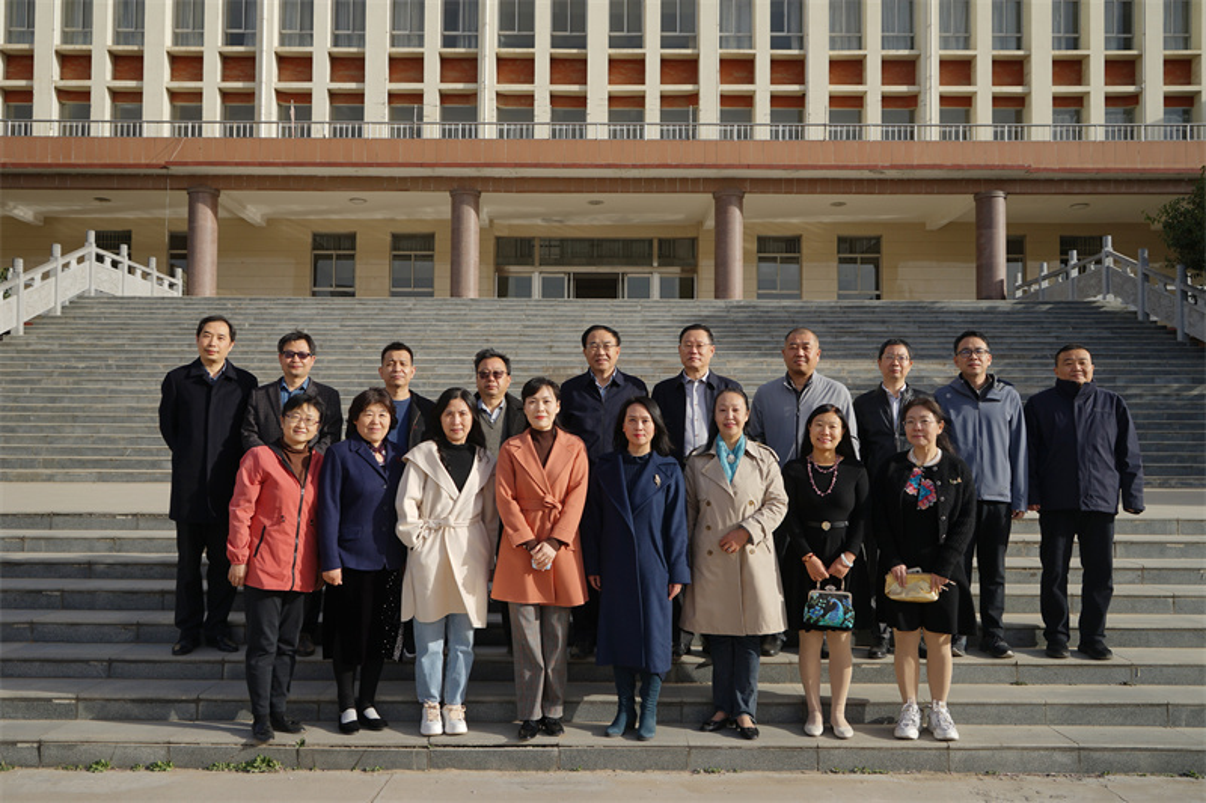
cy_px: 402
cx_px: 603
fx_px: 1038
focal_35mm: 31
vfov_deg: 42.3
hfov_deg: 60.3
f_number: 7.1
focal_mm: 31
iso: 80
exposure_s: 1/250
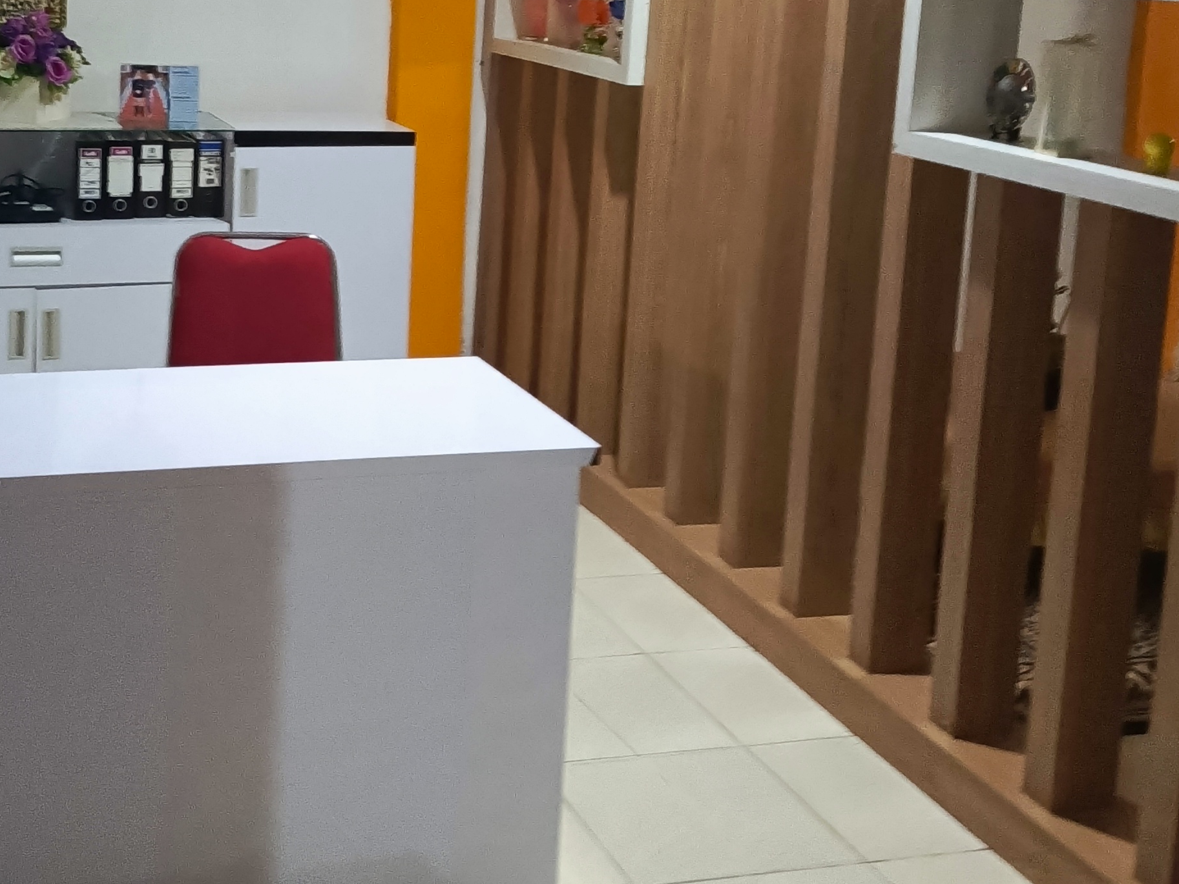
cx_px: 307
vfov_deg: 28.3
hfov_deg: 37.3
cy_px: 145
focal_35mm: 50
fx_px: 1703
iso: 5162
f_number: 1.75
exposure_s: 1/33.3
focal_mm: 5.25
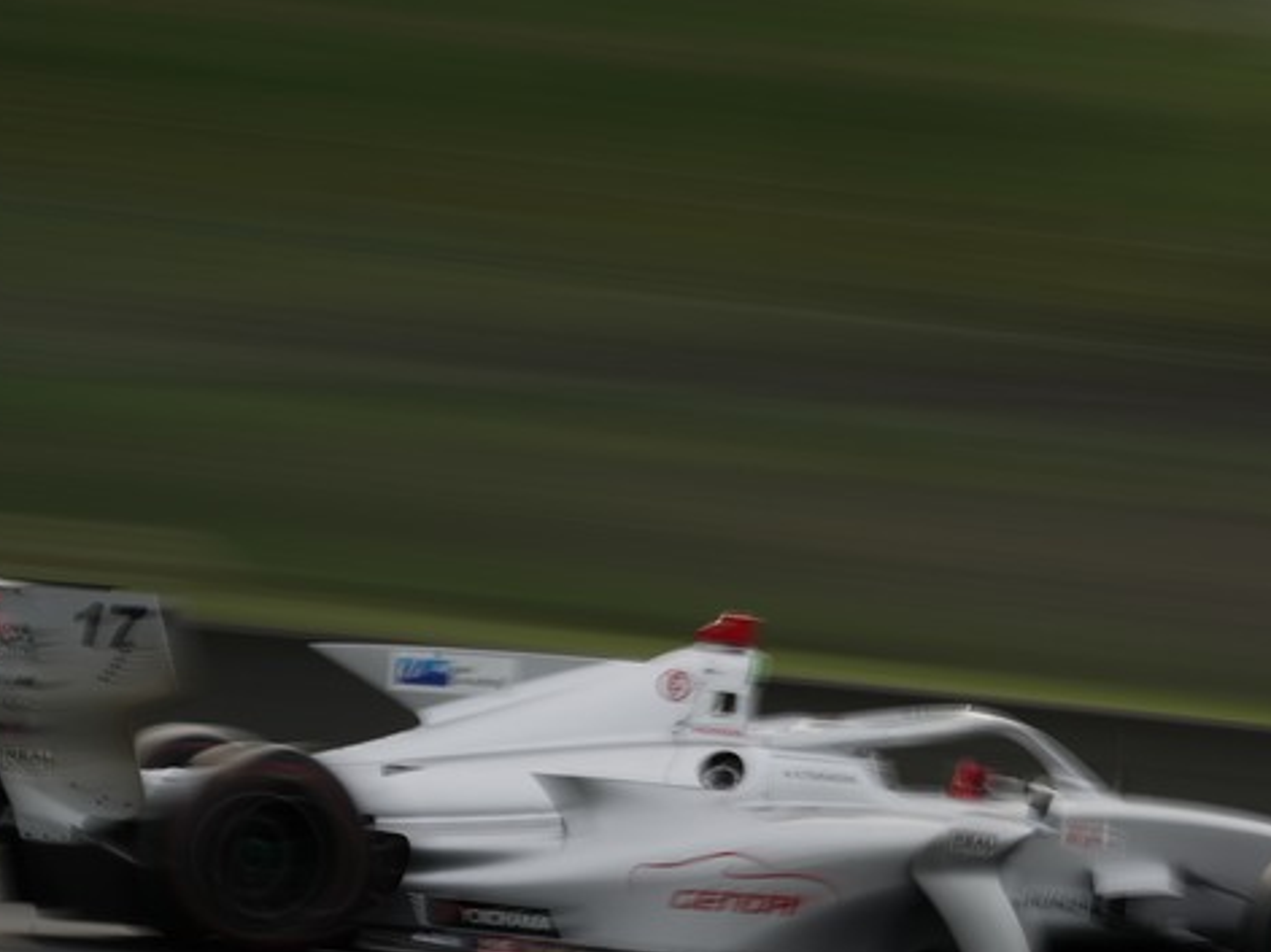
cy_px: 583
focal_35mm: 294
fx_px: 10792
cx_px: 931
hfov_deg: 6.7
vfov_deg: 5.1
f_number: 20
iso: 50
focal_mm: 200
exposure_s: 1/8
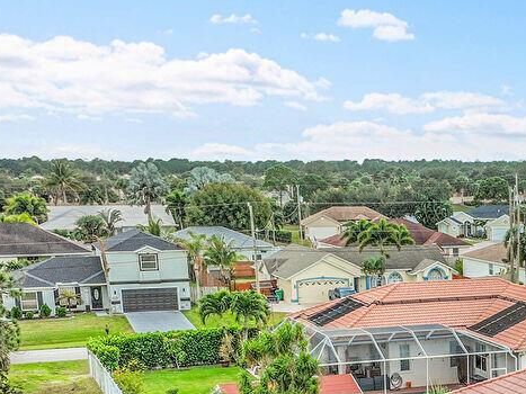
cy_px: 445
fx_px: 1124
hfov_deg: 24.5
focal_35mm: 74
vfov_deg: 19.0
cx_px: 587
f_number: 2.8
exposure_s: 1/2500
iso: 400
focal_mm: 12.29
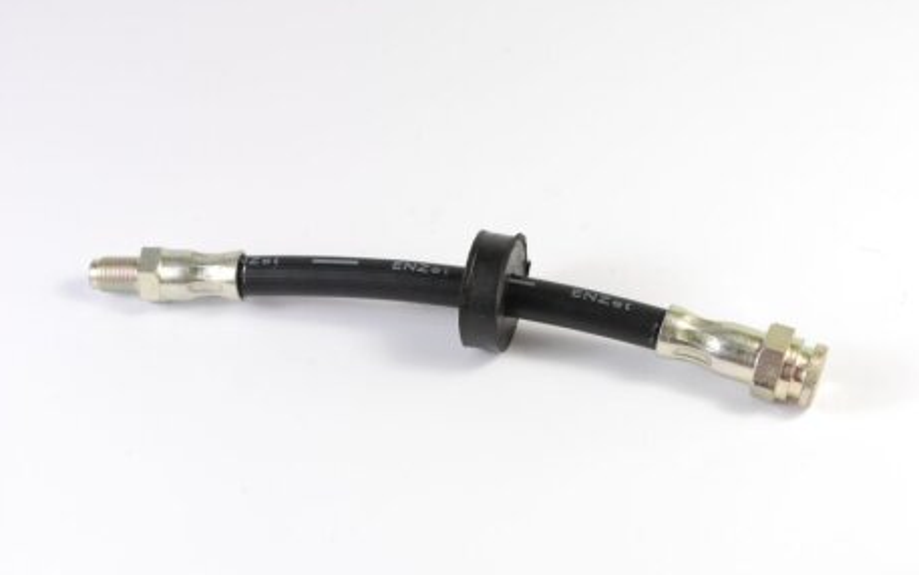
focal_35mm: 77
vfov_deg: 17.0
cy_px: 290
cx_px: 458
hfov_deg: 26.8
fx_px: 1929
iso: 560
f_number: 13
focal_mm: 50
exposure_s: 1/30
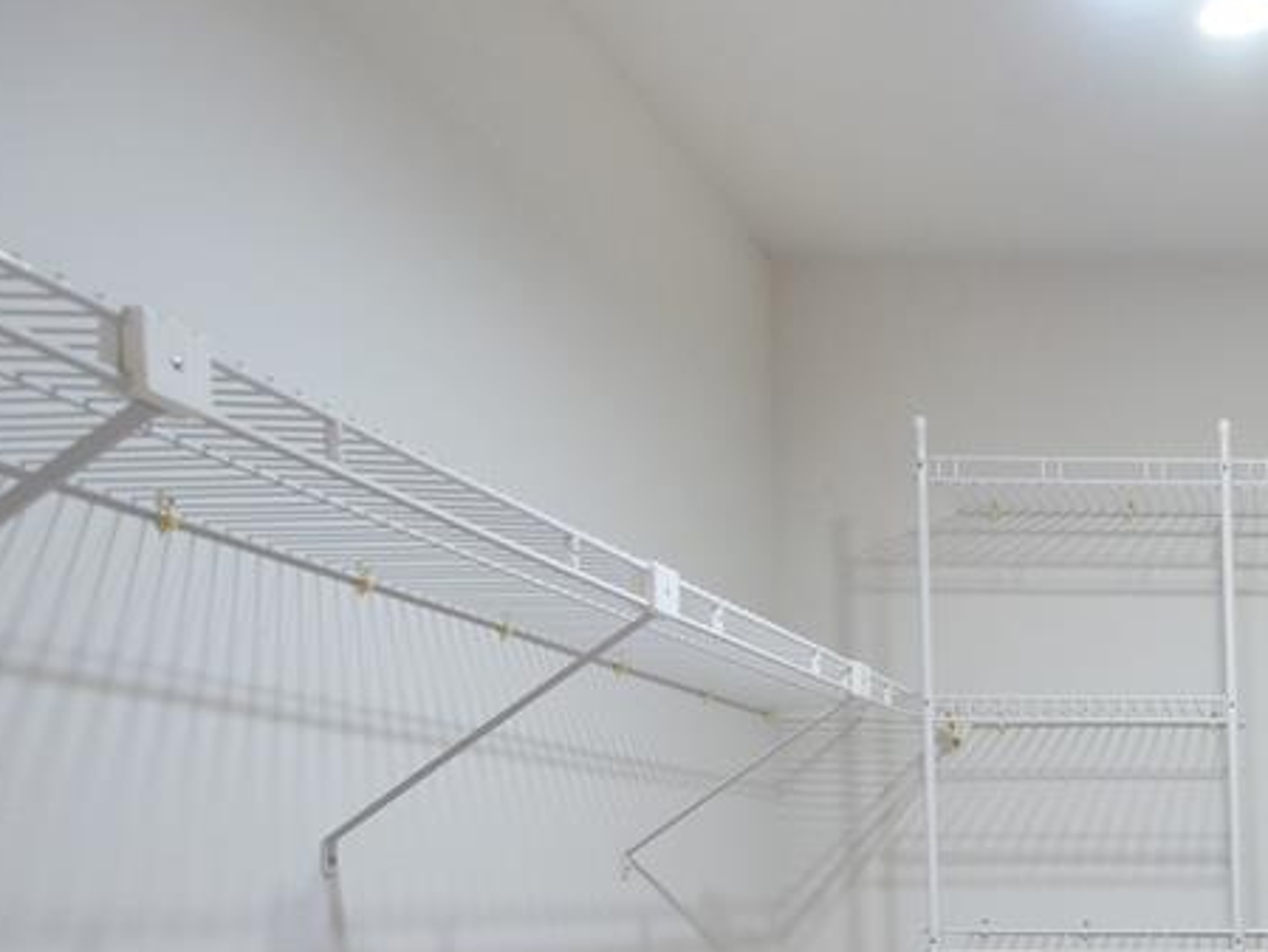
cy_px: 1028
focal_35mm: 41
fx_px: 1502
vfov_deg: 31.5
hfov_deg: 38.3
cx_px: 1380
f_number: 4
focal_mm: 9
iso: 800
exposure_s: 1/20
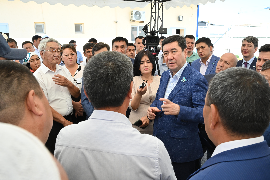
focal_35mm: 35
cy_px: 90
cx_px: 135
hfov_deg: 54.4
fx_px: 262
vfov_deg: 37.9
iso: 1000
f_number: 13
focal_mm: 35
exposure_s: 1/200
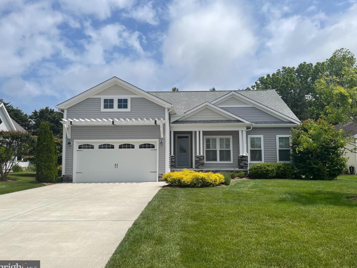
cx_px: 180
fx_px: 278
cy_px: 136
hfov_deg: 65.3
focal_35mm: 27
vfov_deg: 51.3
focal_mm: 5.1
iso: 32
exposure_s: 1/6993
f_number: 1.6
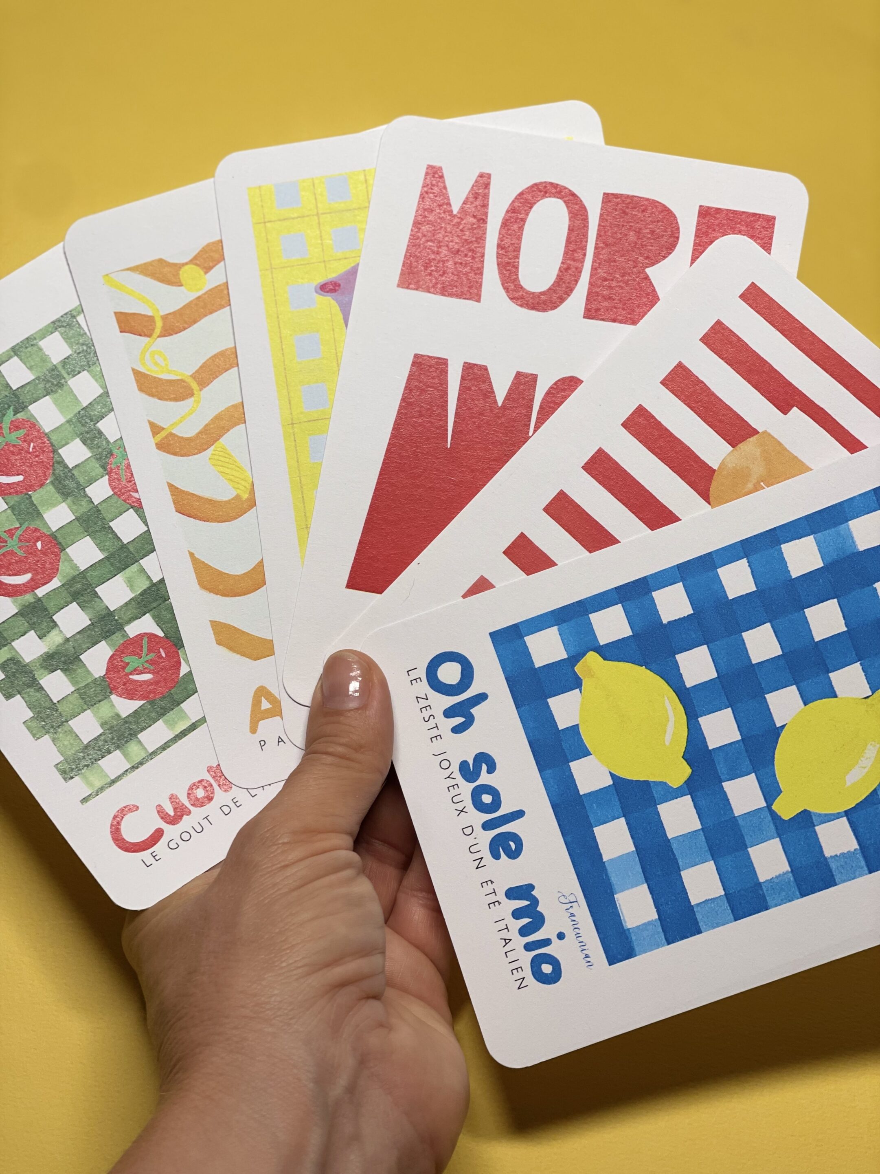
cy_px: 587
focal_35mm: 52
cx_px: 440
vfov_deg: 36.8
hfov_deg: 28.0
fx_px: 1762
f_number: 2
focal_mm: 6
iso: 32
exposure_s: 1/100
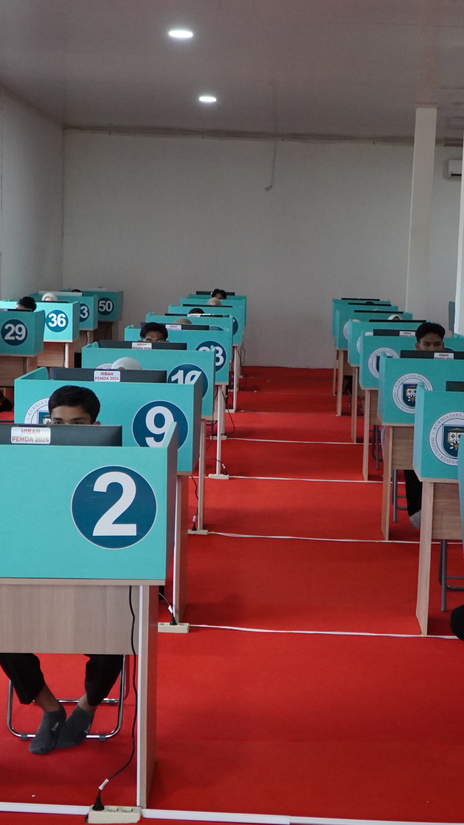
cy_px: 412
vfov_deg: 36.6
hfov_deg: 21.0
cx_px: 292
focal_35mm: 57
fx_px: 1247
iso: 2500
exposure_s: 1/160
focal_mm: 24
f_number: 4
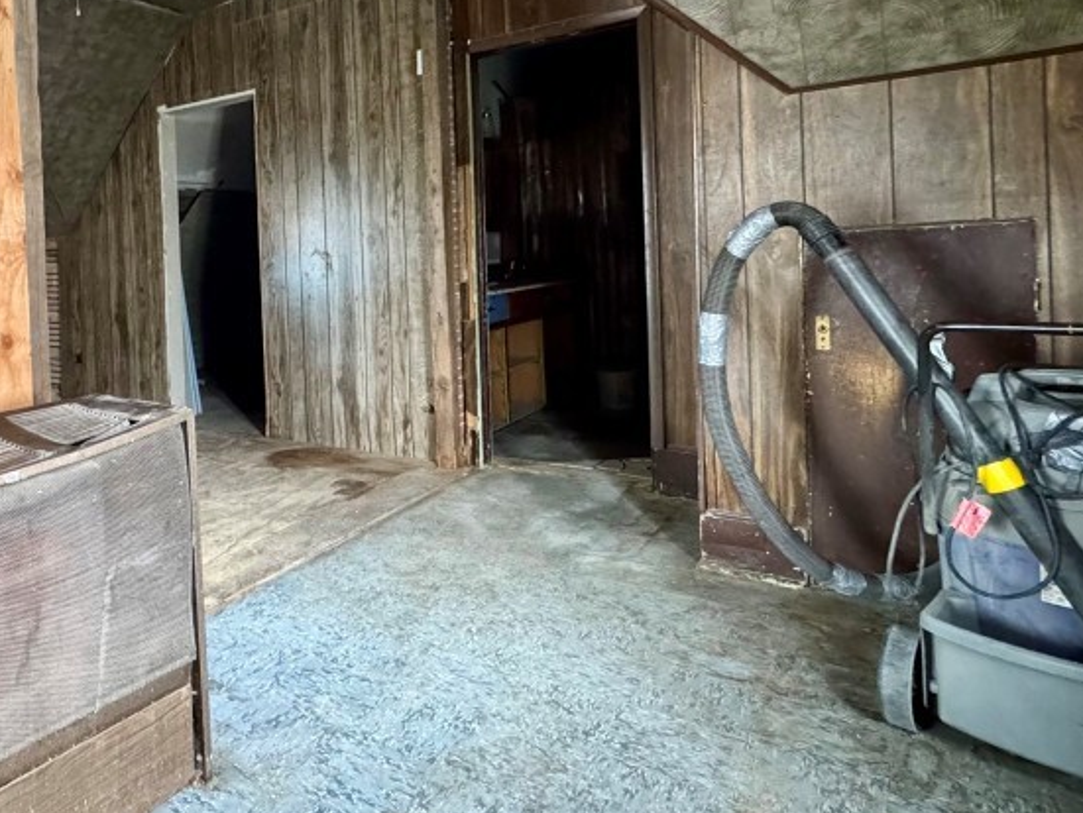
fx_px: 814
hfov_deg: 62.7
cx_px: 248
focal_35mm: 26
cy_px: 269
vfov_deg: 52.1
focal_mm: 2.22
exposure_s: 1/40
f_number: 2.2
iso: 1600
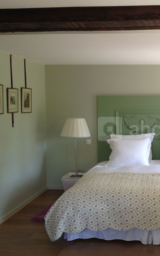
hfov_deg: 24.9
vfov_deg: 40.3
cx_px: 149
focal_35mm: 50
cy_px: 129
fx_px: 349
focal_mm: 4.28
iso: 80
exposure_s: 1/60
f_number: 2.4
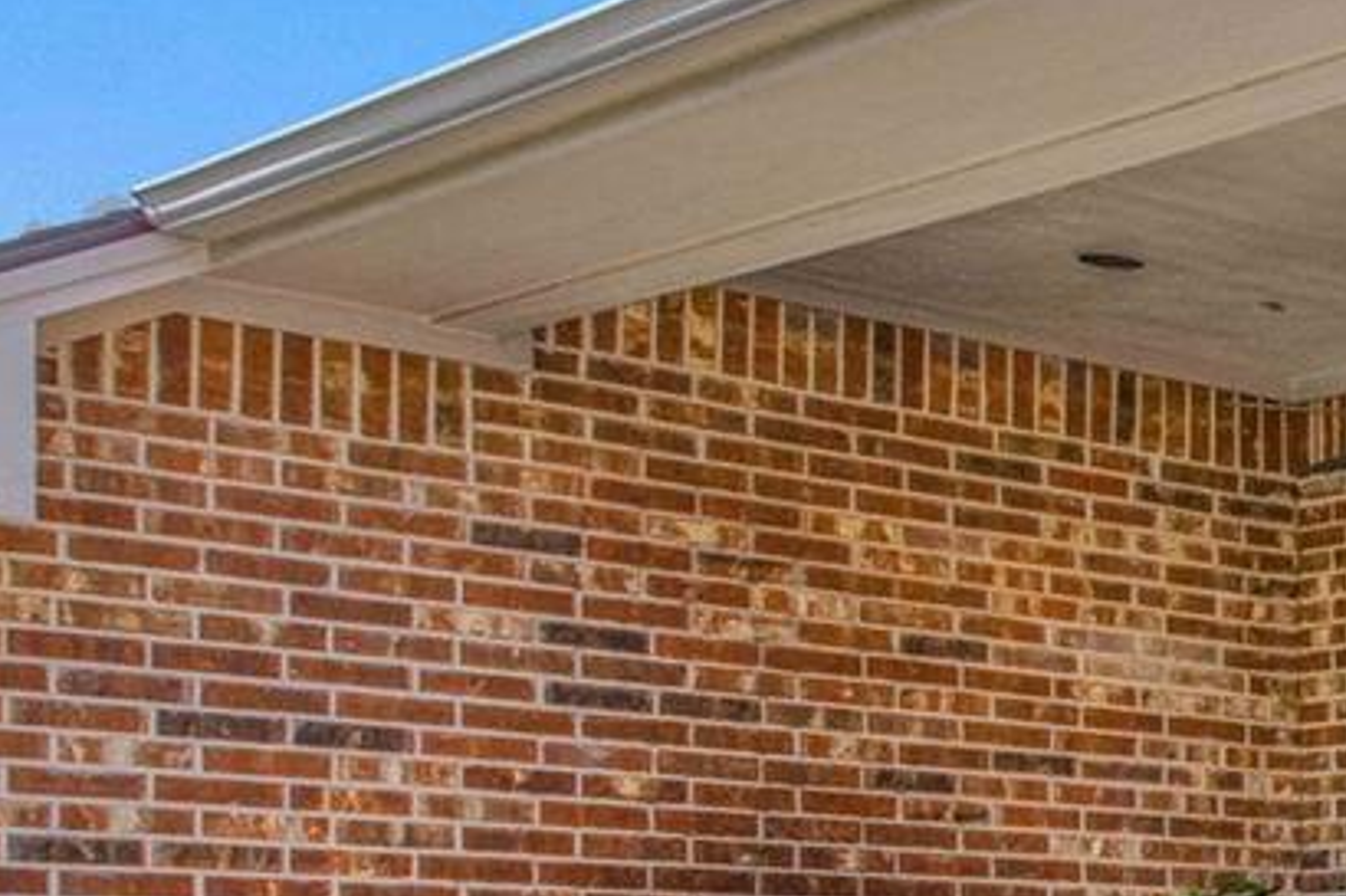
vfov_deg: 17.2
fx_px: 2803
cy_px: 1124
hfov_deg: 18.3
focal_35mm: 75
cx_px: 2672
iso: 100
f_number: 7.1
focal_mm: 15
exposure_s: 1/400
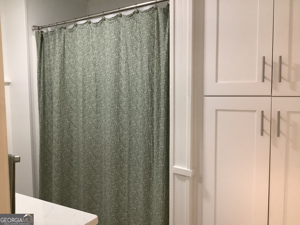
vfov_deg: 45.4
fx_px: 269
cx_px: 150
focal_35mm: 31
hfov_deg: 58.4
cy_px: 112
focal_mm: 3.3
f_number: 2.4
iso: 200
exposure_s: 1/50
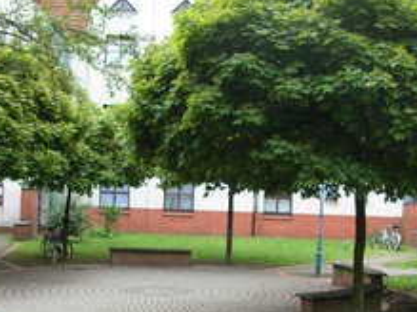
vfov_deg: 25.9
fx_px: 674
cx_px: 156
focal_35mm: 56
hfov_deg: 34.2
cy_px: 219
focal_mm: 5.8
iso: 50
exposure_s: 1/114
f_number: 2.8
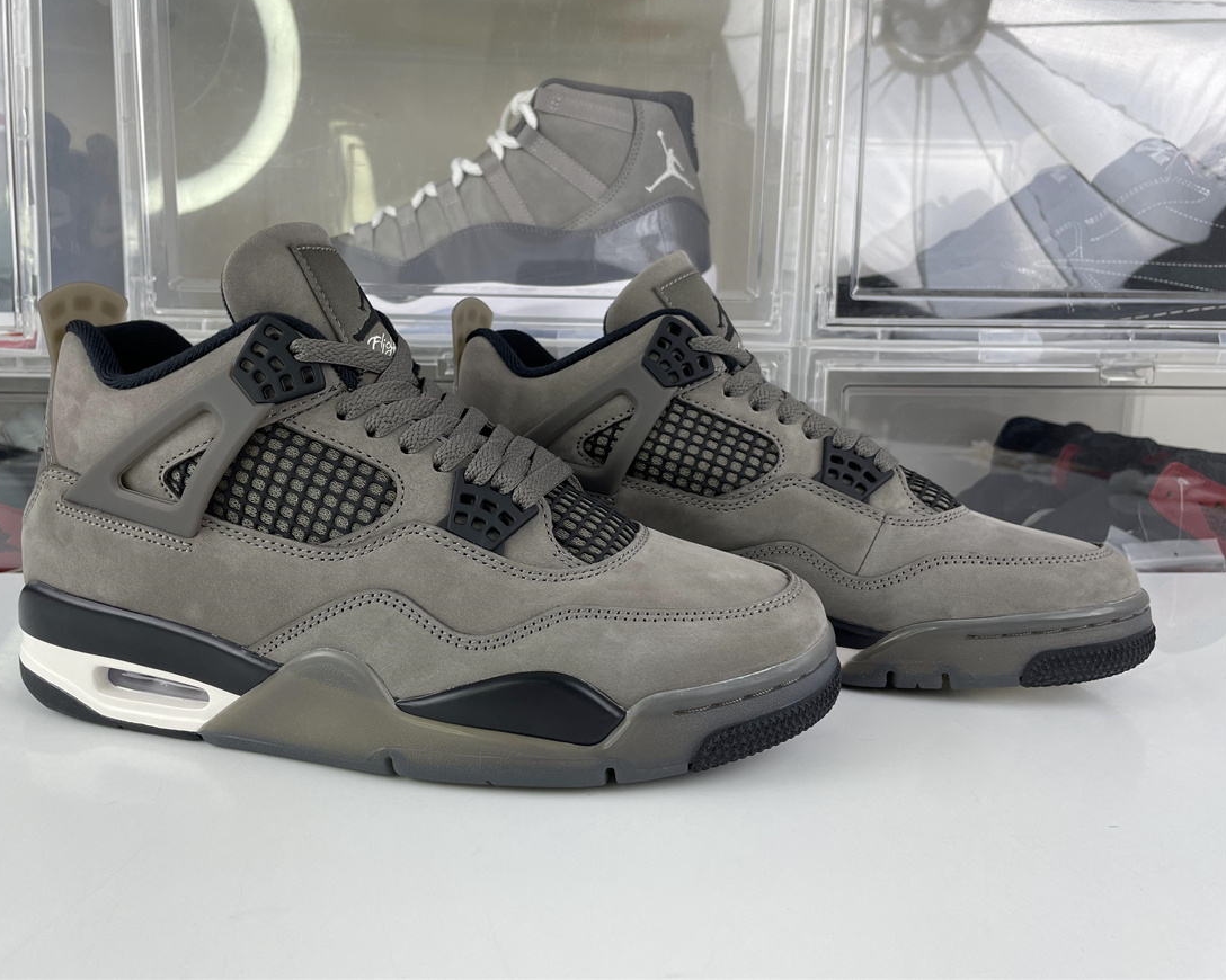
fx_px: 1016
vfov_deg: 51.5
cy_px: 474
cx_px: 554
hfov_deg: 62.1
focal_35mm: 28
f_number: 1.6
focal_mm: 4.2
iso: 32
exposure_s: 1/143
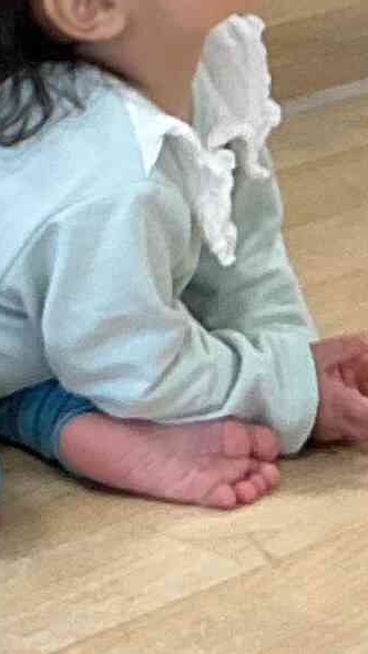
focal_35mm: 216
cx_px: 130
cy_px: -585
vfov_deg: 9.4
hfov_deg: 5.6
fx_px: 3746
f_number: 1.8
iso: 32
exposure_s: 1/120
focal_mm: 3
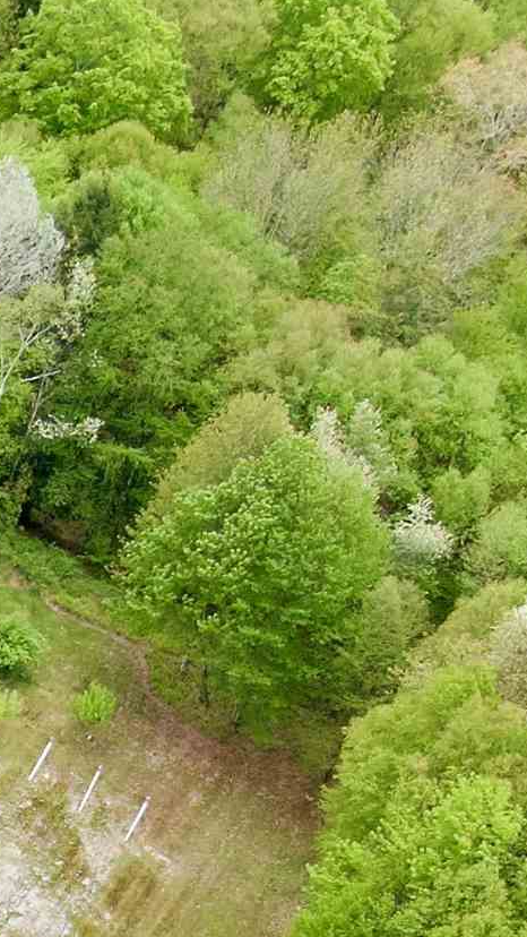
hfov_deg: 10.8
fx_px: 2409
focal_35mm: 97
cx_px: -705
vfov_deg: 19.8
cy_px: 1298
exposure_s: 1/200
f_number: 2.8
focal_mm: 4.39
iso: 110
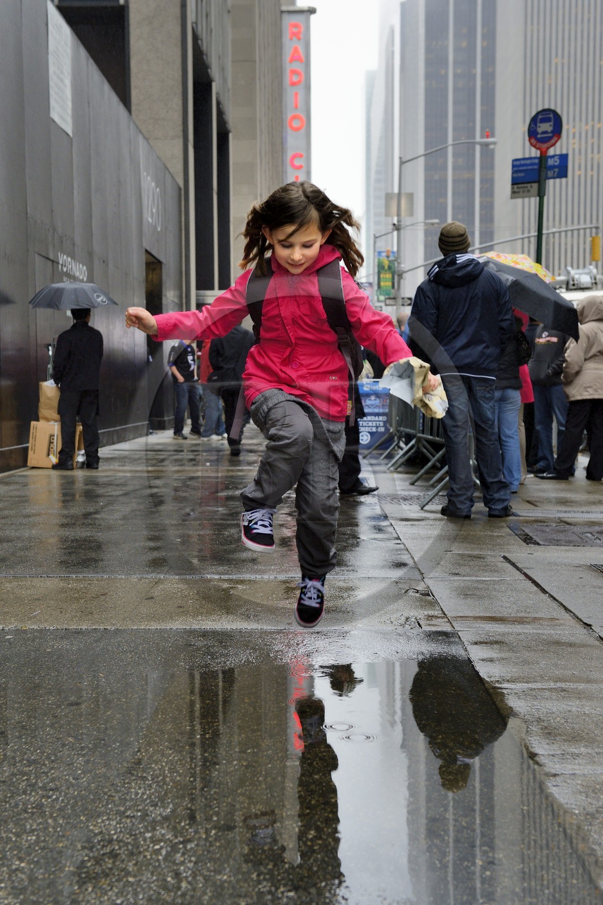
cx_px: 302
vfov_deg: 41.1
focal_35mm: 48
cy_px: 452
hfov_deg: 28.1
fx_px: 1206
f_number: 5
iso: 800
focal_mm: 48
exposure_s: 1/200
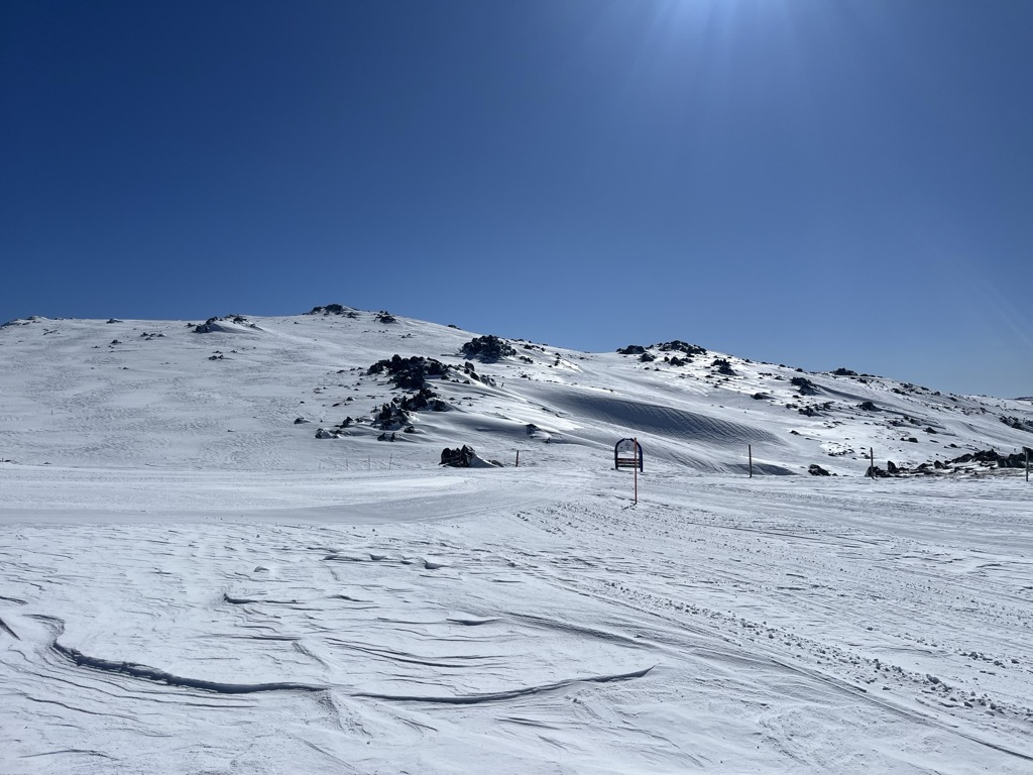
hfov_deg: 67.3
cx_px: 516
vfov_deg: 53.1
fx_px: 776
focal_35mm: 26
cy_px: 388
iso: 40
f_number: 1.6
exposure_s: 1/17241
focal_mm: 5.1
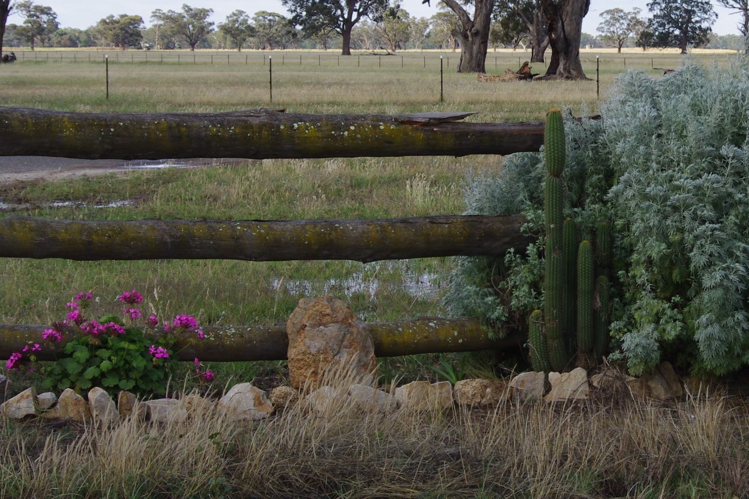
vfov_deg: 8.9
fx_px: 3203
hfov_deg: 13.3
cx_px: 634
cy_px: 131
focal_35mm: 154
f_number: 11
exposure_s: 1/200
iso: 400
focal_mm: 50
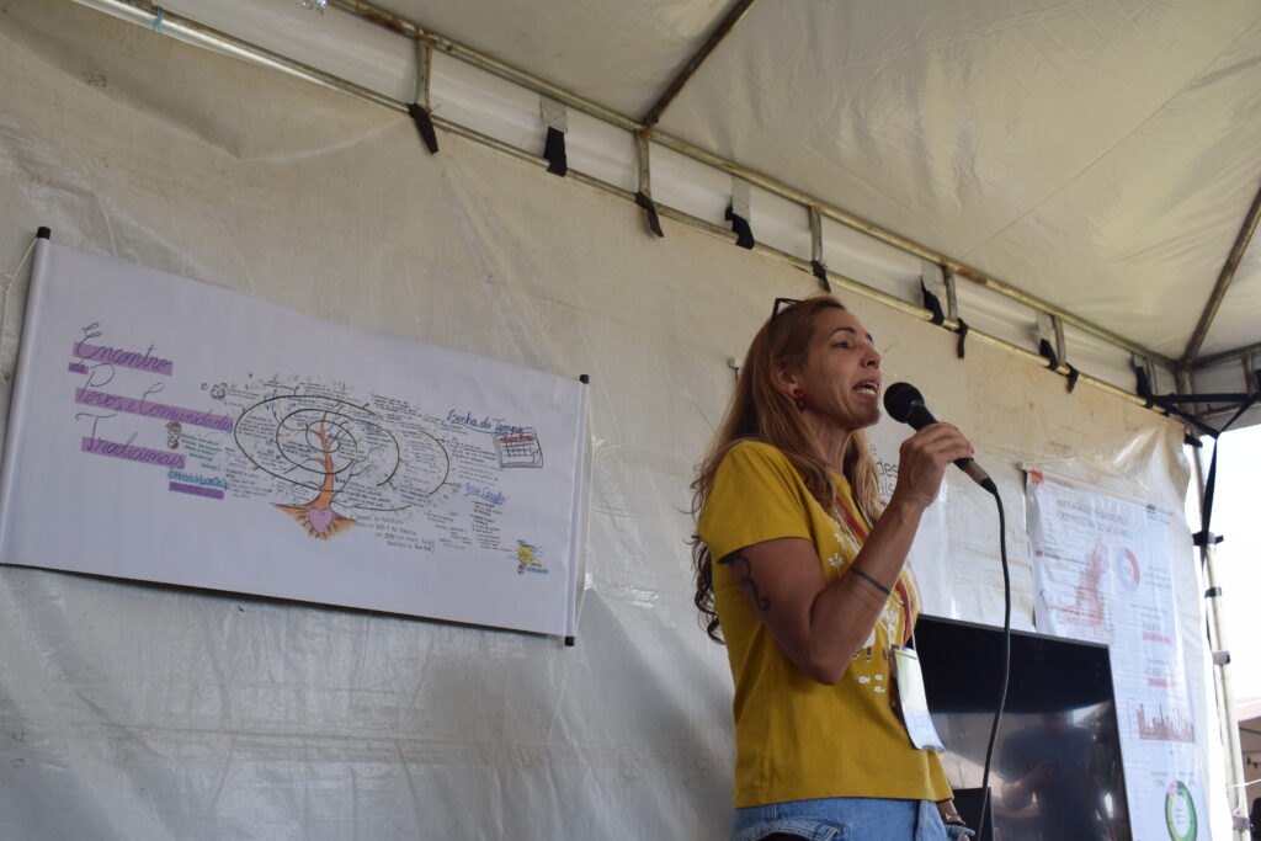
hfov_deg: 51.3
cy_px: 420
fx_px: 1314
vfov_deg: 35.5
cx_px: 630
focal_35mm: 38
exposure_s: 1/250
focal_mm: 25
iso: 400
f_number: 8
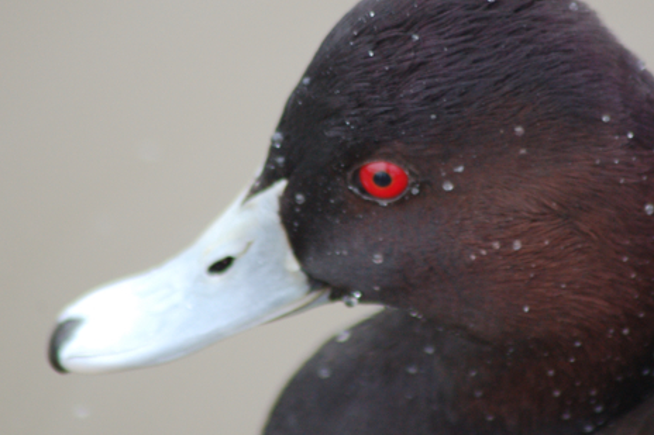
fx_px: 11277
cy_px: 166
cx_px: 388
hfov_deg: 3.3
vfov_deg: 2.2
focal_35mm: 621
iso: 800
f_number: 5.6
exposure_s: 1/100
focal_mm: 300
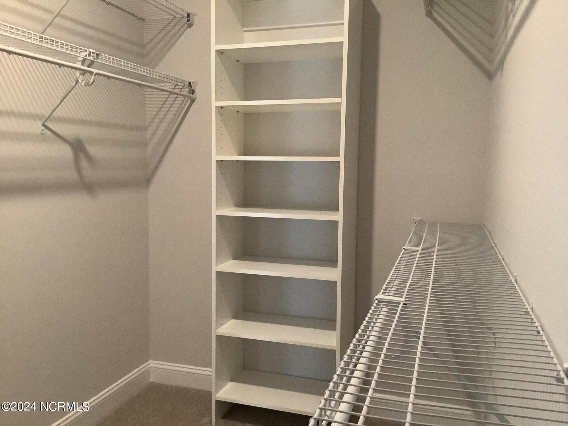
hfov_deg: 58.4
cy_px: 213
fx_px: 509
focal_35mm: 31
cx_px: 284
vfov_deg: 45.4
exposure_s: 1/60
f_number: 2.4
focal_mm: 3.3
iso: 320
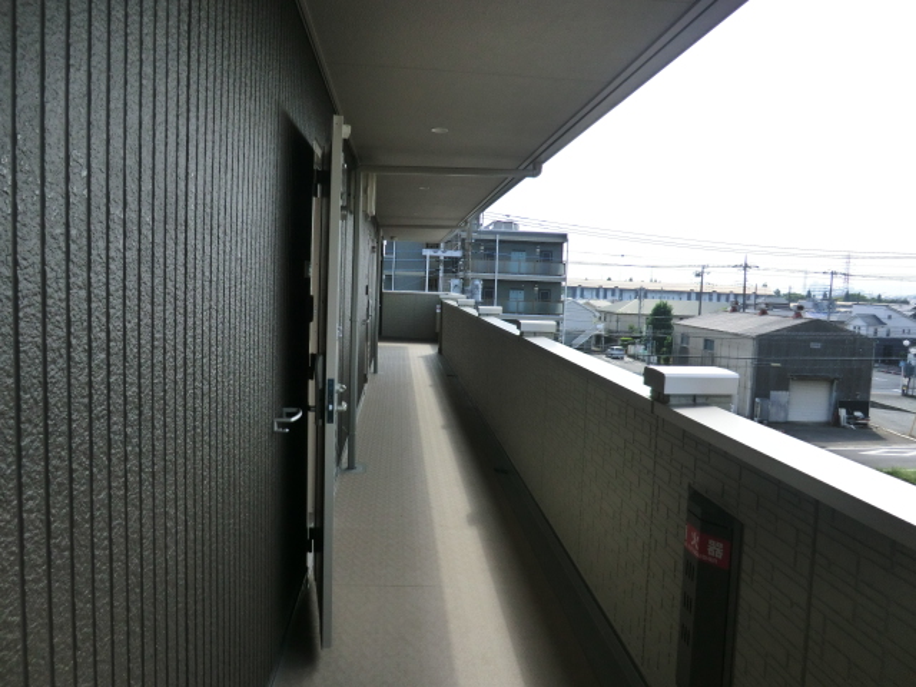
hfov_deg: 71.6
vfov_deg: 56.8
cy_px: 344
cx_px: 458
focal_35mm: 24
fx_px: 635
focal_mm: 4.3
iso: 80
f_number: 3.2
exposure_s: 1/800
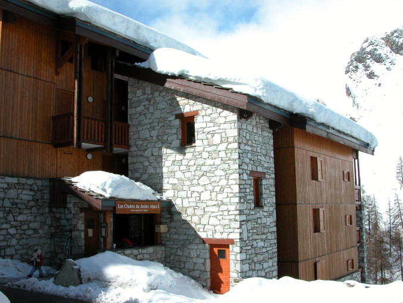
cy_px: 154
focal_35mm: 37
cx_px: 199
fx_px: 431
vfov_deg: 38.7
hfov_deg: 50.1
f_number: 6.4
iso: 100
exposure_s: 1/373
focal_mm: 9.5
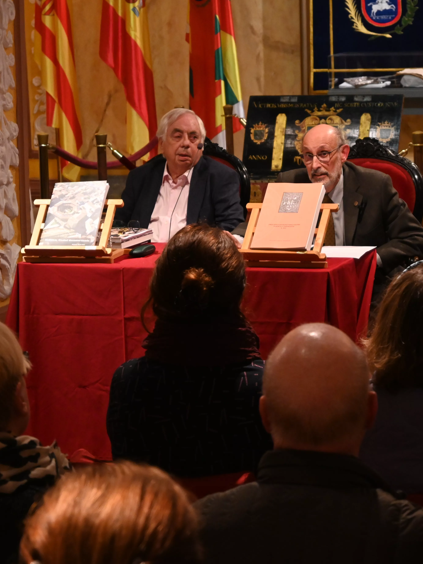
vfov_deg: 18.0
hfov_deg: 13.5
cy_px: 280
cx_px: 318
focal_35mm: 109
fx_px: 1776
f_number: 6.3
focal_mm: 50
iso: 1600
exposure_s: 1/60
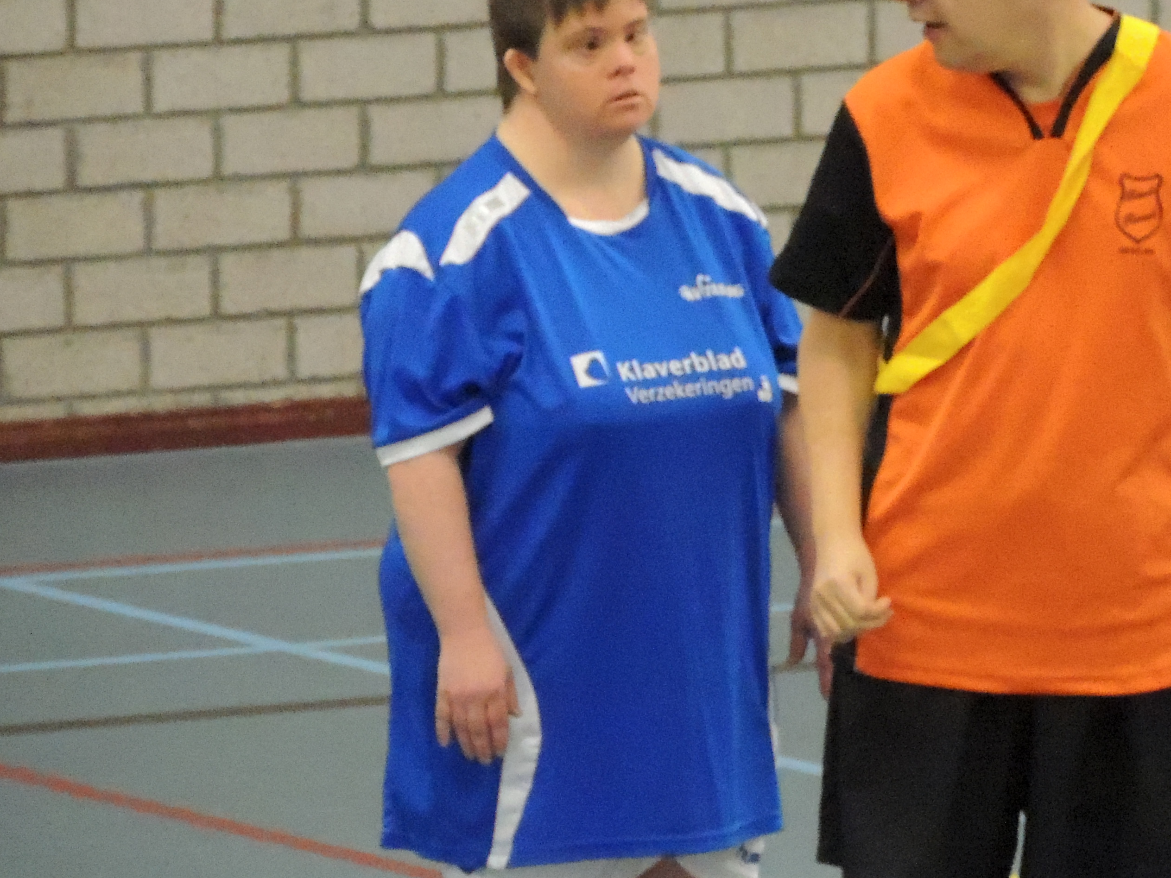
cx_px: 1053
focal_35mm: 857
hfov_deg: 2.3
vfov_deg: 1.7
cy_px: 270
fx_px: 28989
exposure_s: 1/125
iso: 3200
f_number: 4.9
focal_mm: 83.8
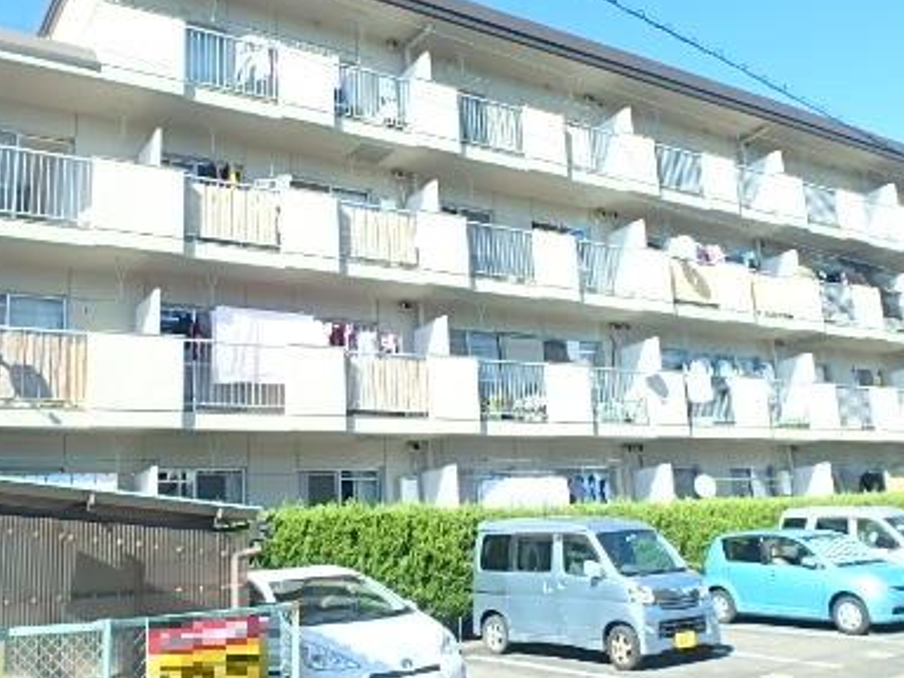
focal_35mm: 35
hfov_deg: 52.6
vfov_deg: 40.7
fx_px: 914
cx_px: 436
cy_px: 323
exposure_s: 1/500
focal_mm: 3.7
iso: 125
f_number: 3.5
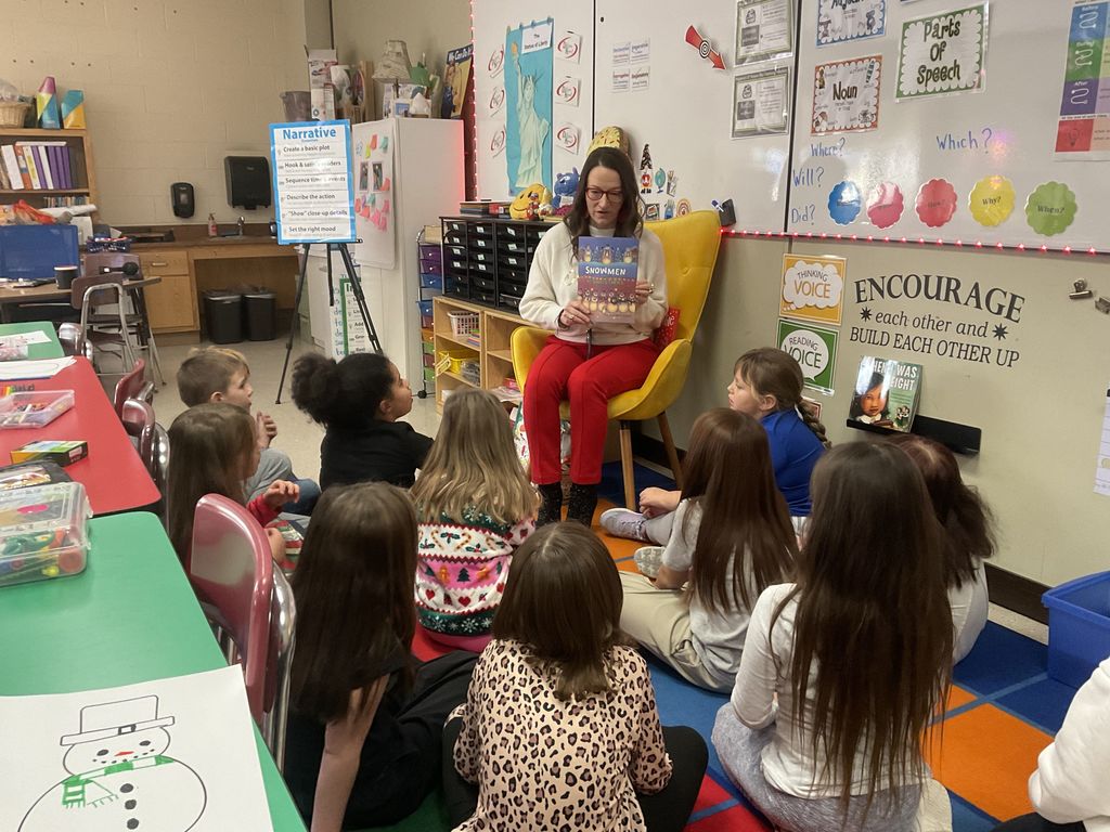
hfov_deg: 61.7
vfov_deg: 48.2
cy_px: 416
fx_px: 930
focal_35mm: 29
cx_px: 555
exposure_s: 1/40
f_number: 1.8
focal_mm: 3
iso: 200
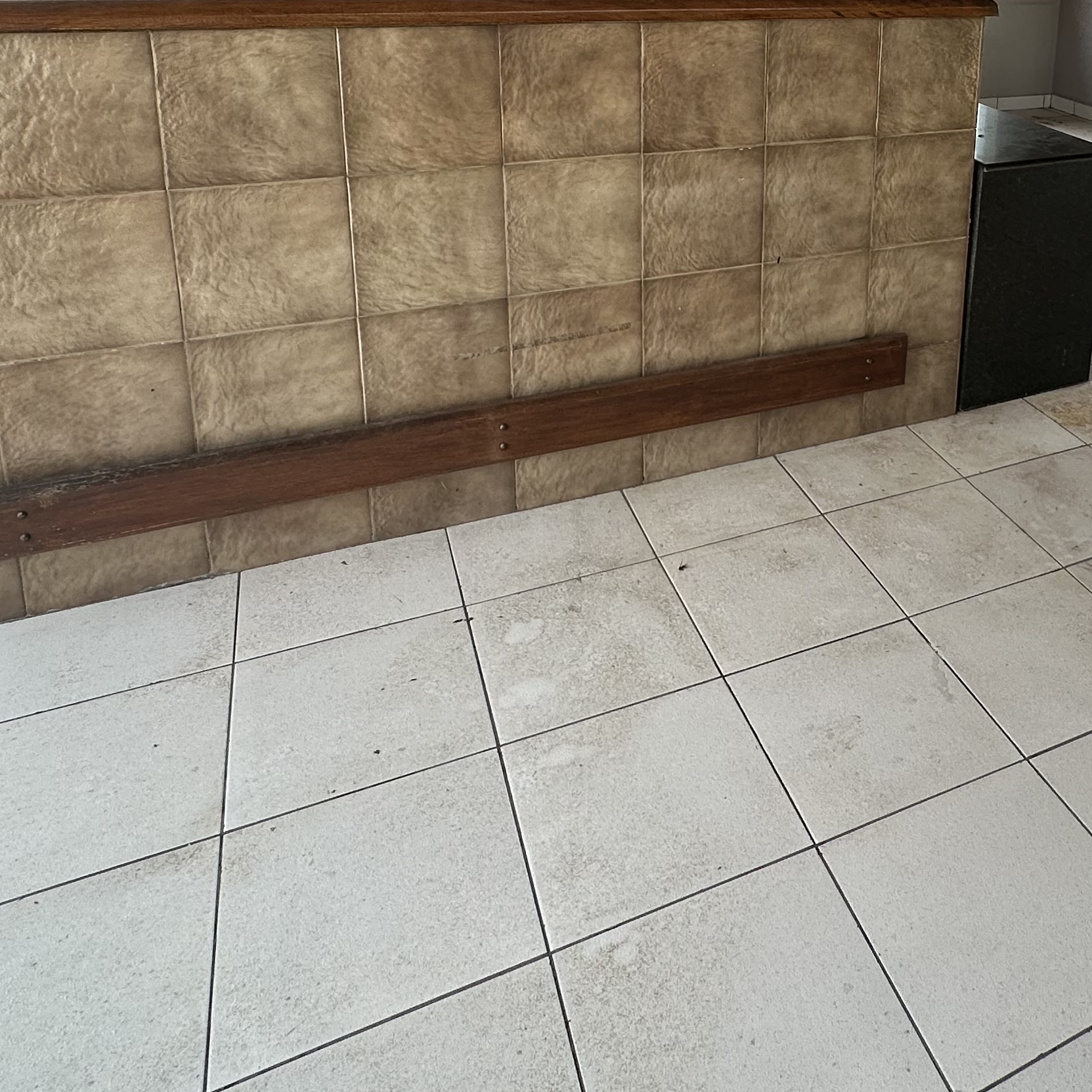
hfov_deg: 51.0
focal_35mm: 30
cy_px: 146
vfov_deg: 49.2
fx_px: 1071
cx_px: 858
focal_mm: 2.22
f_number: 2.2
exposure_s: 1/275
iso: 40
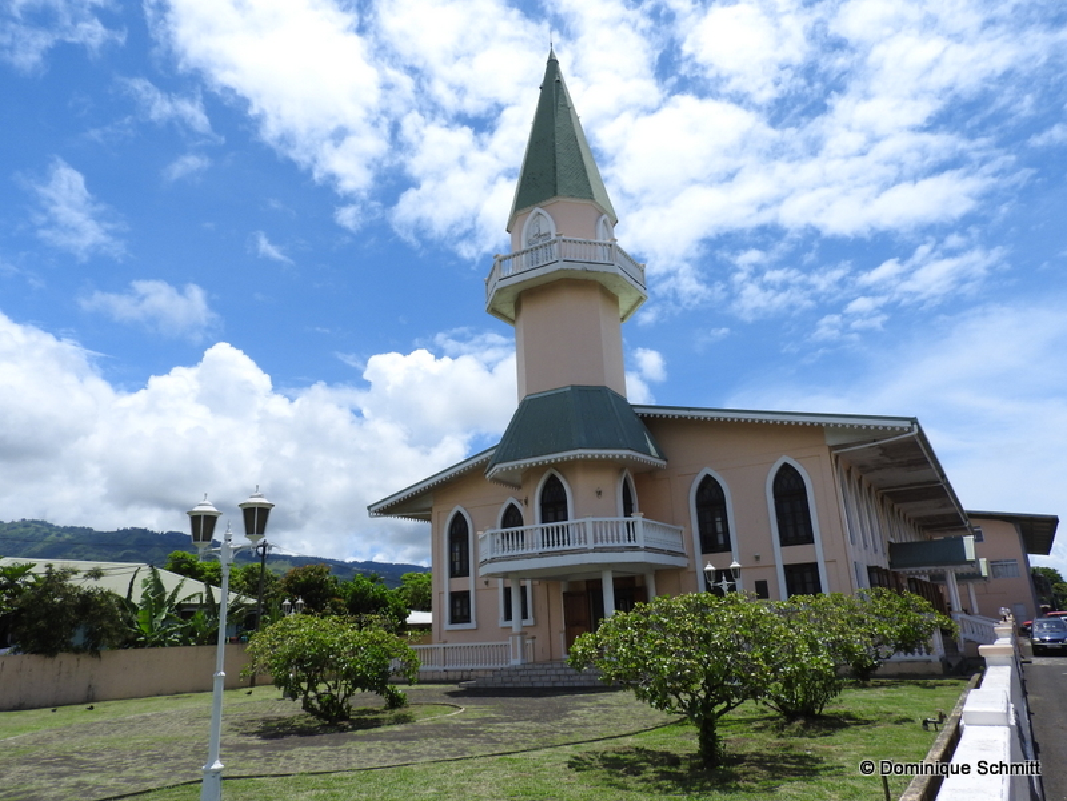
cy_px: 400
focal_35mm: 24
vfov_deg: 56.8
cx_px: 534
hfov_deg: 71.6
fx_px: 740
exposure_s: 1/2000
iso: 100
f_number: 3.8
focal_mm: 4.3
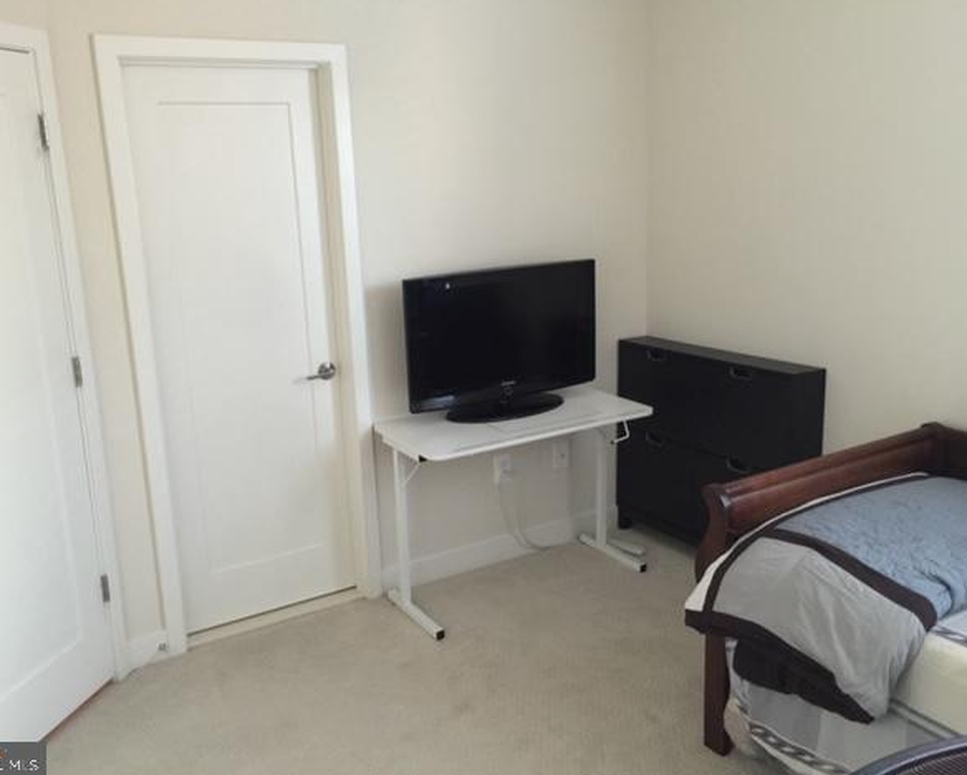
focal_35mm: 31
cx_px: 447
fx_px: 888
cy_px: 388
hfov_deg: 57.1
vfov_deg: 47.2
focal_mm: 4.15
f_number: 2.2
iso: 80
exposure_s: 1/4
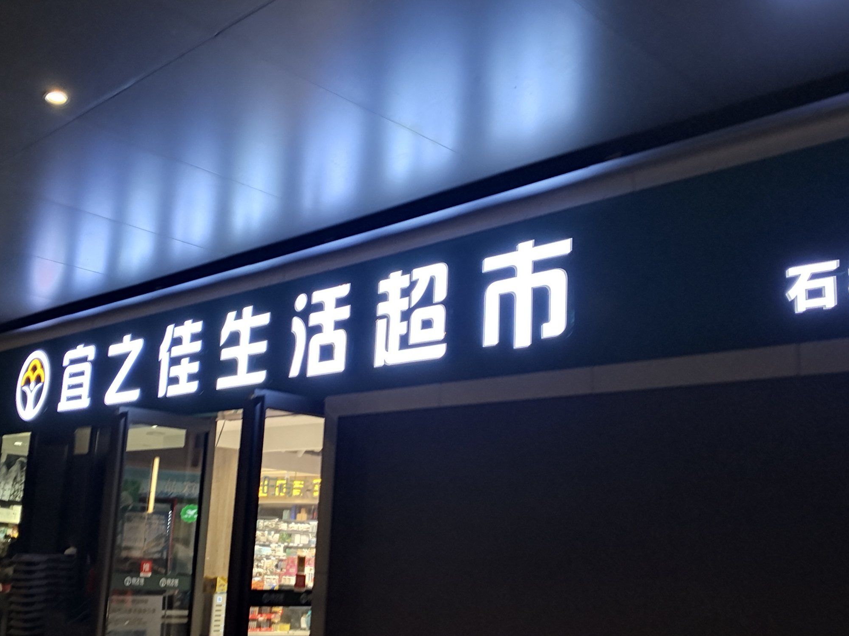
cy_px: 354
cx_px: 335
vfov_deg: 38.6
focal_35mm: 37
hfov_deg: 49.8
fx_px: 907
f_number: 1.6
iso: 125
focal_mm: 3.95
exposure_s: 1/50
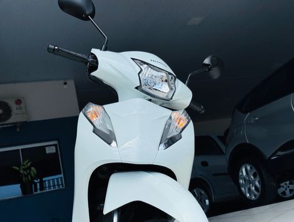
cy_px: 111
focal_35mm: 48
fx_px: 408
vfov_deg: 30.3
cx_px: 147
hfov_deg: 39.6
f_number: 1.78
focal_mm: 6.76
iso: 64
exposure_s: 1/4310
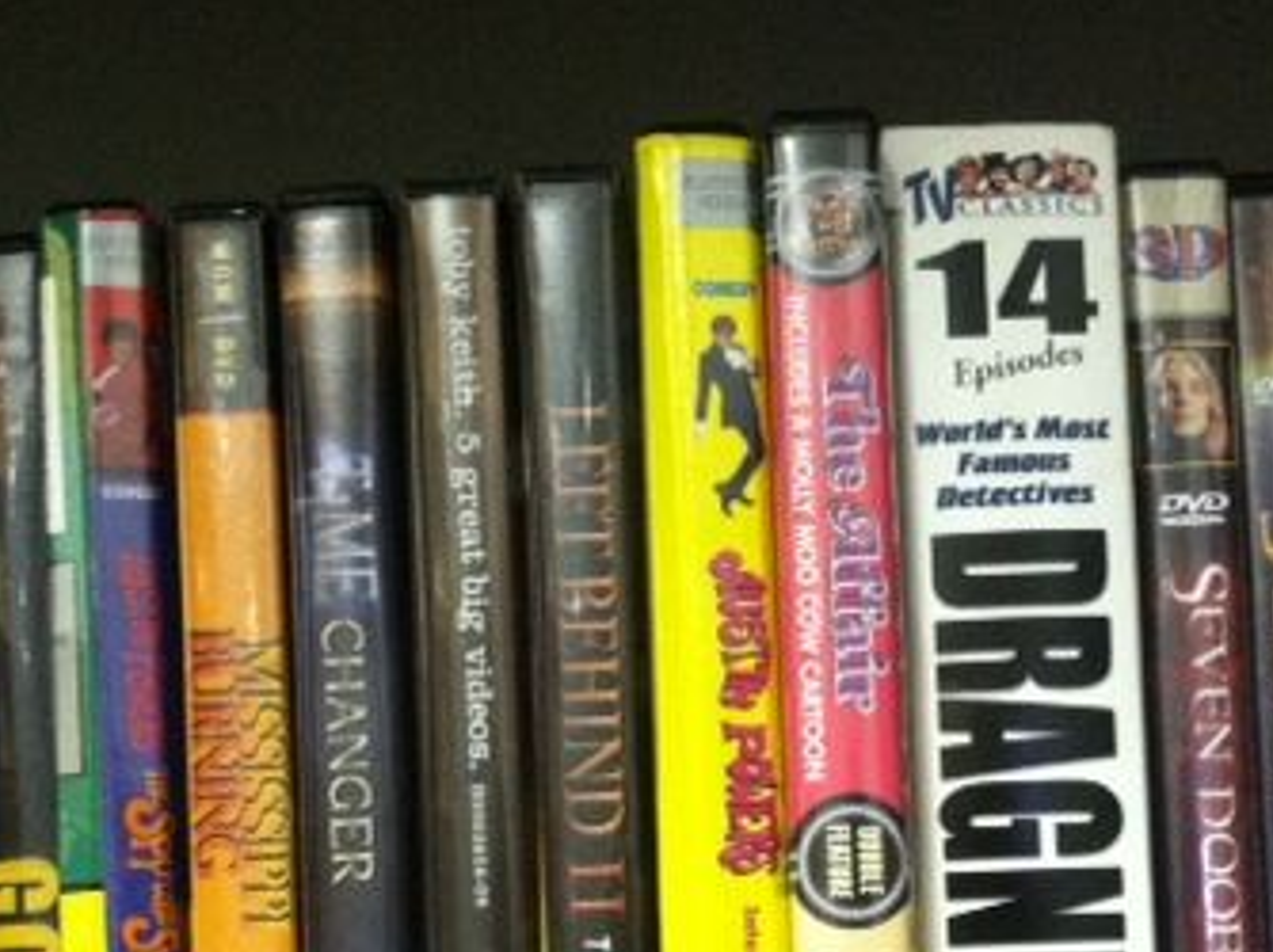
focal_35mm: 67
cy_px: 830
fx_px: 2462
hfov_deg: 28.9
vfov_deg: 21.5
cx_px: 808
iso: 400
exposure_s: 1/15
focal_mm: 3.85
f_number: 2.8
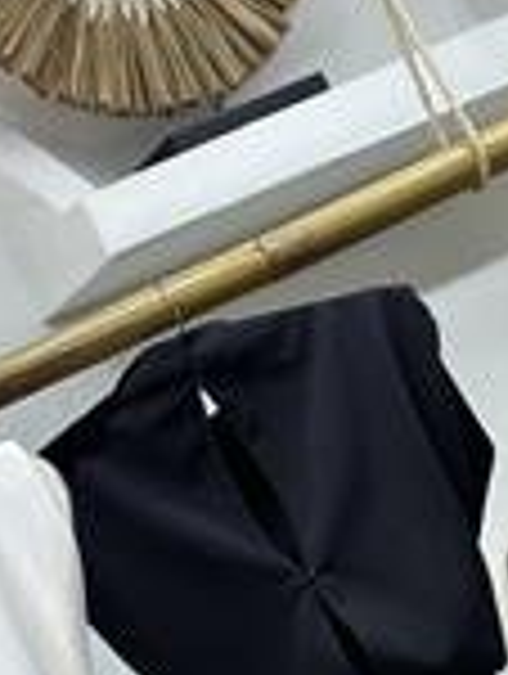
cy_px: 806
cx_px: 270
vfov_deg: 14.9
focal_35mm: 128
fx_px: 2497
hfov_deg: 11.6
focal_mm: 6.86
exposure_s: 1/129
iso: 80
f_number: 1.78
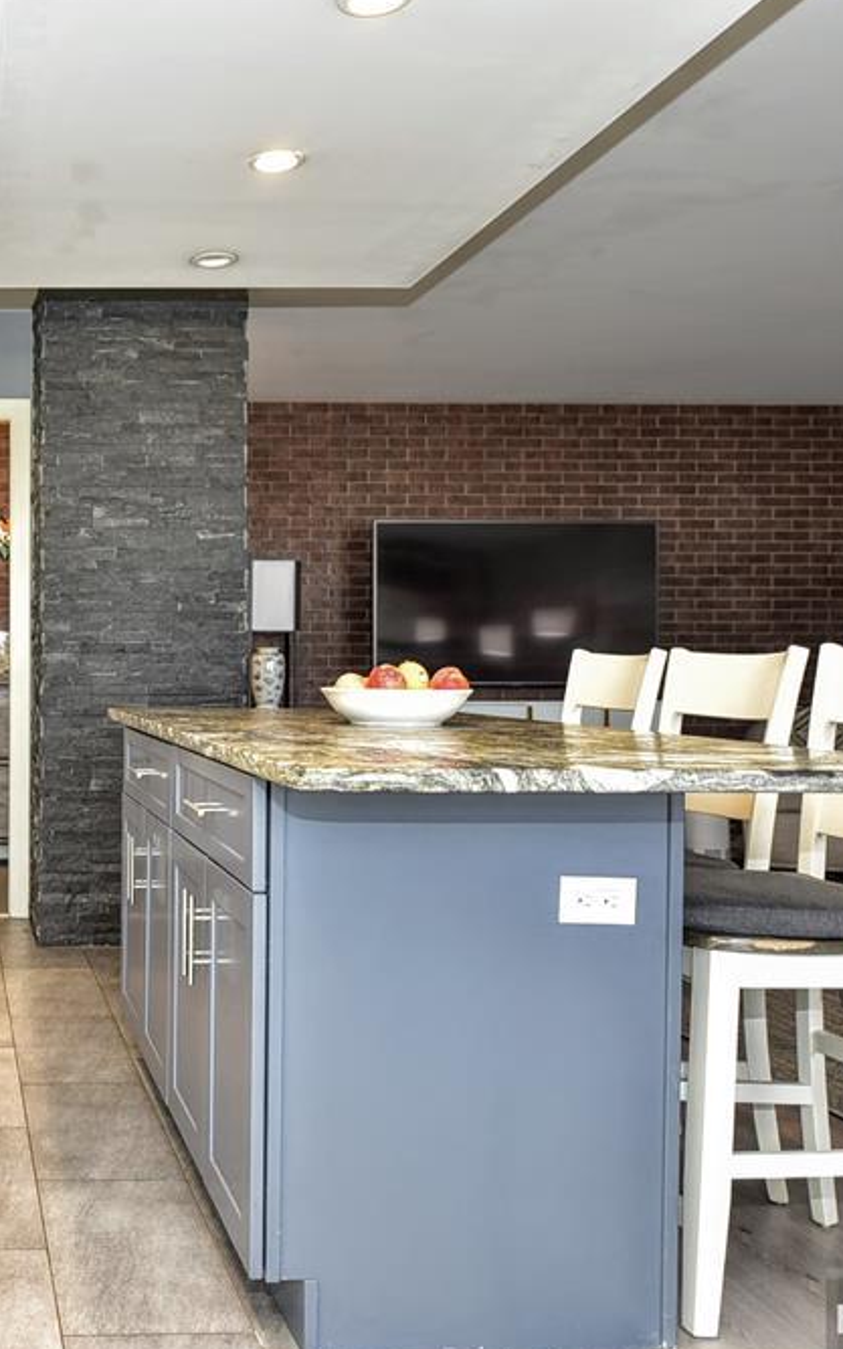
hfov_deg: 32.5
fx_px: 1323
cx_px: -2
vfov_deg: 54.0
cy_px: 677
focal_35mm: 36
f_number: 3.2
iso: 500
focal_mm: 23
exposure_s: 1/50
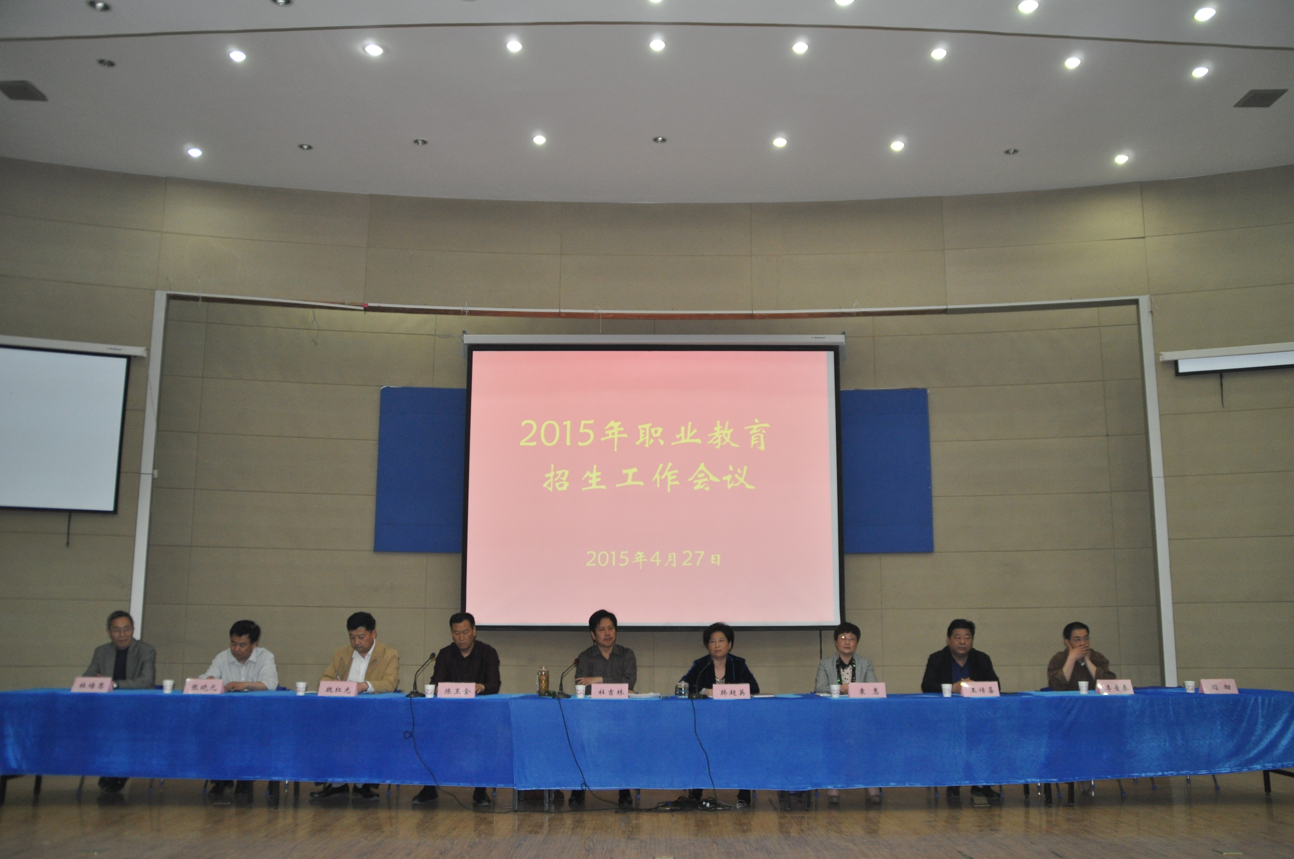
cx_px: 647
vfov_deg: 39.9
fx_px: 1185
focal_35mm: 33
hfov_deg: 57.3
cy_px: 430
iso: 800
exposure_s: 1/60
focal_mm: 22
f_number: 3.5
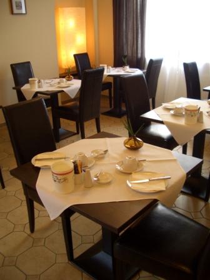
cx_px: 105
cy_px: 140
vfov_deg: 52.6
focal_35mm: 35
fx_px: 283
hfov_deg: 40.7
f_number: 2.6
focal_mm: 5.8
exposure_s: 1/15
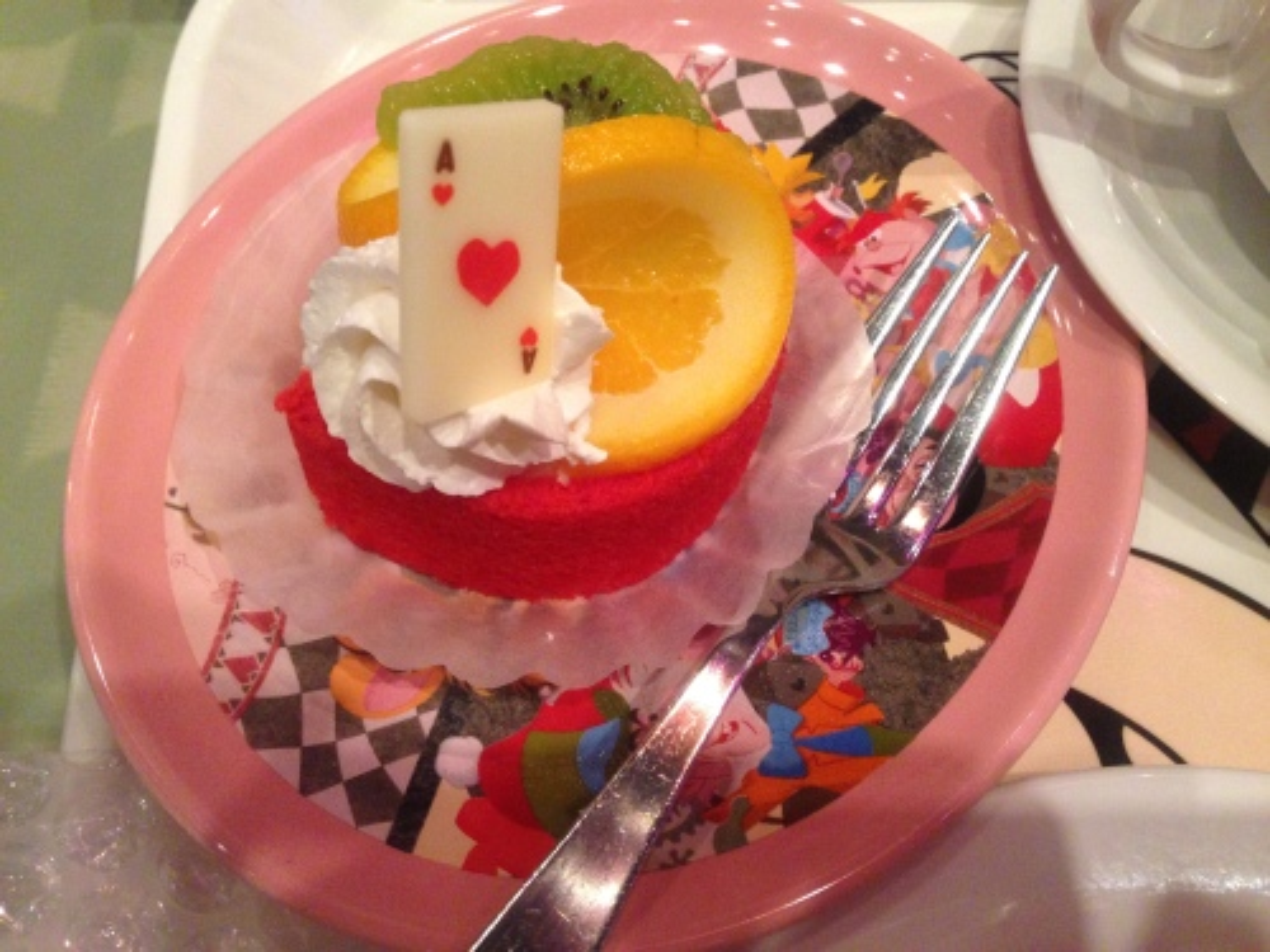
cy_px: 476
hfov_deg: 55.4
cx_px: 635
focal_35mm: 33
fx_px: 1211
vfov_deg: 42.9
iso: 320
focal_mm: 4.12
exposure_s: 1/20
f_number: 2.4
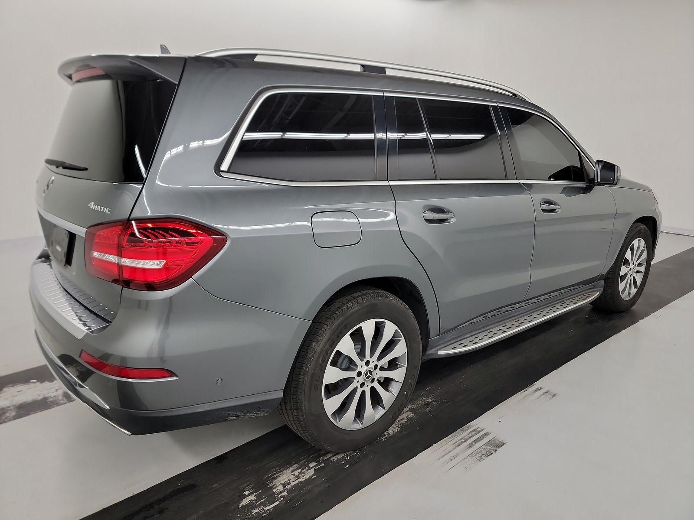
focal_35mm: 24
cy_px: 260
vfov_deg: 56.8
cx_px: 347
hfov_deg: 71.6
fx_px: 481
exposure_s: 1/59
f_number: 1.8
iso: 360
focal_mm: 6.7
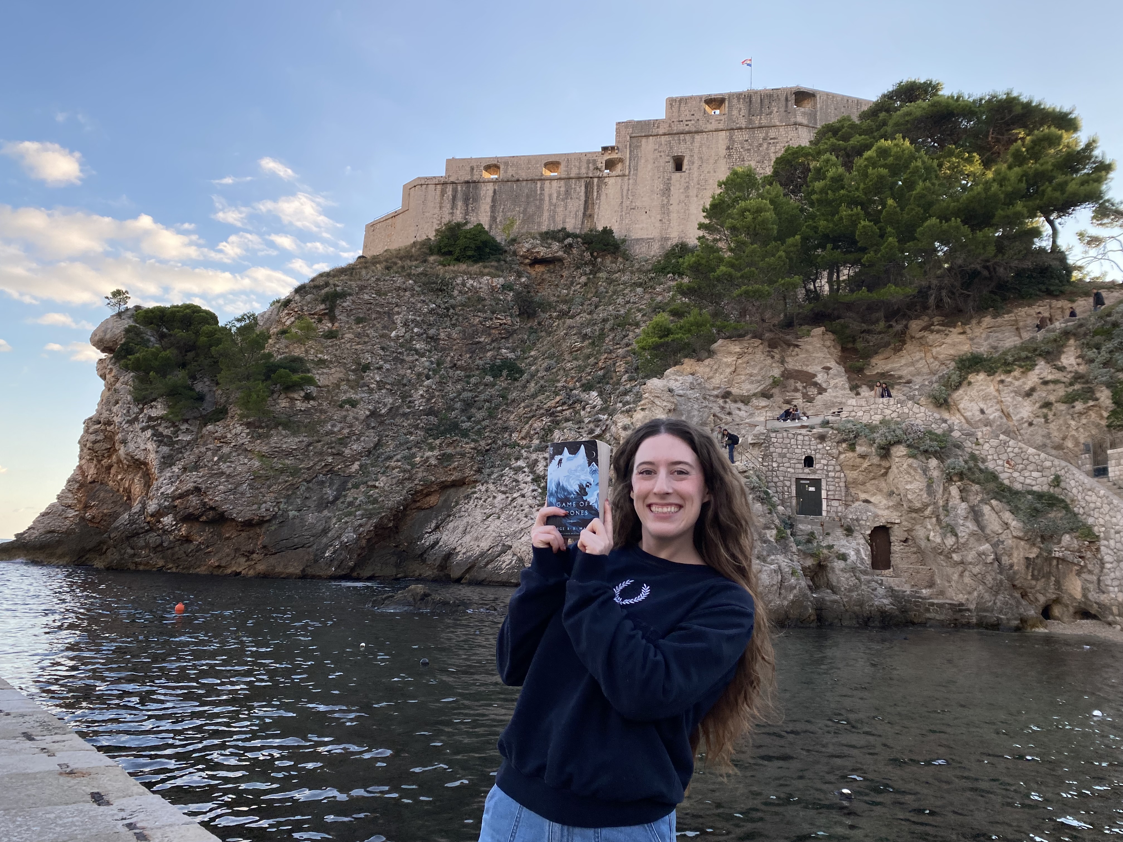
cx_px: 562
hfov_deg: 67.3
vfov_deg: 53.1
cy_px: 421
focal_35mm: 26
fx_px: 843
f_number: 1.8
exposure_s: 1/1043
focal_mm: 4.25
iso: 32
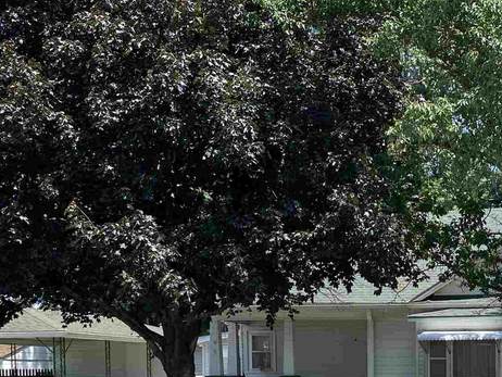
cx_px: 469
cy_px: 432
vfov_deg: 19.5
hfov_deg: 26.0
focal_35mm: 72
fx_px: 1045
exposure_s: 1/2028
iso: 32
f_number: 1.8
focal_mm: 4.25
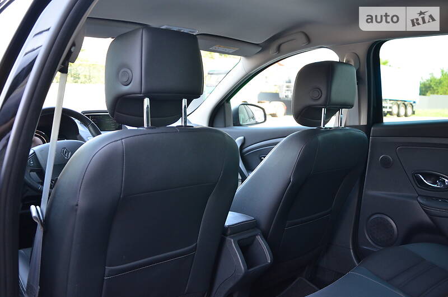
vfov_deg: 39.8
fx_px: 410
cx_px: 224
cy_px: 148
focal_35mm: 33
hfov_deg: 57.3
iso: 800
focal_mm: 22
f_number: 3.8
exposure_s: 1/50
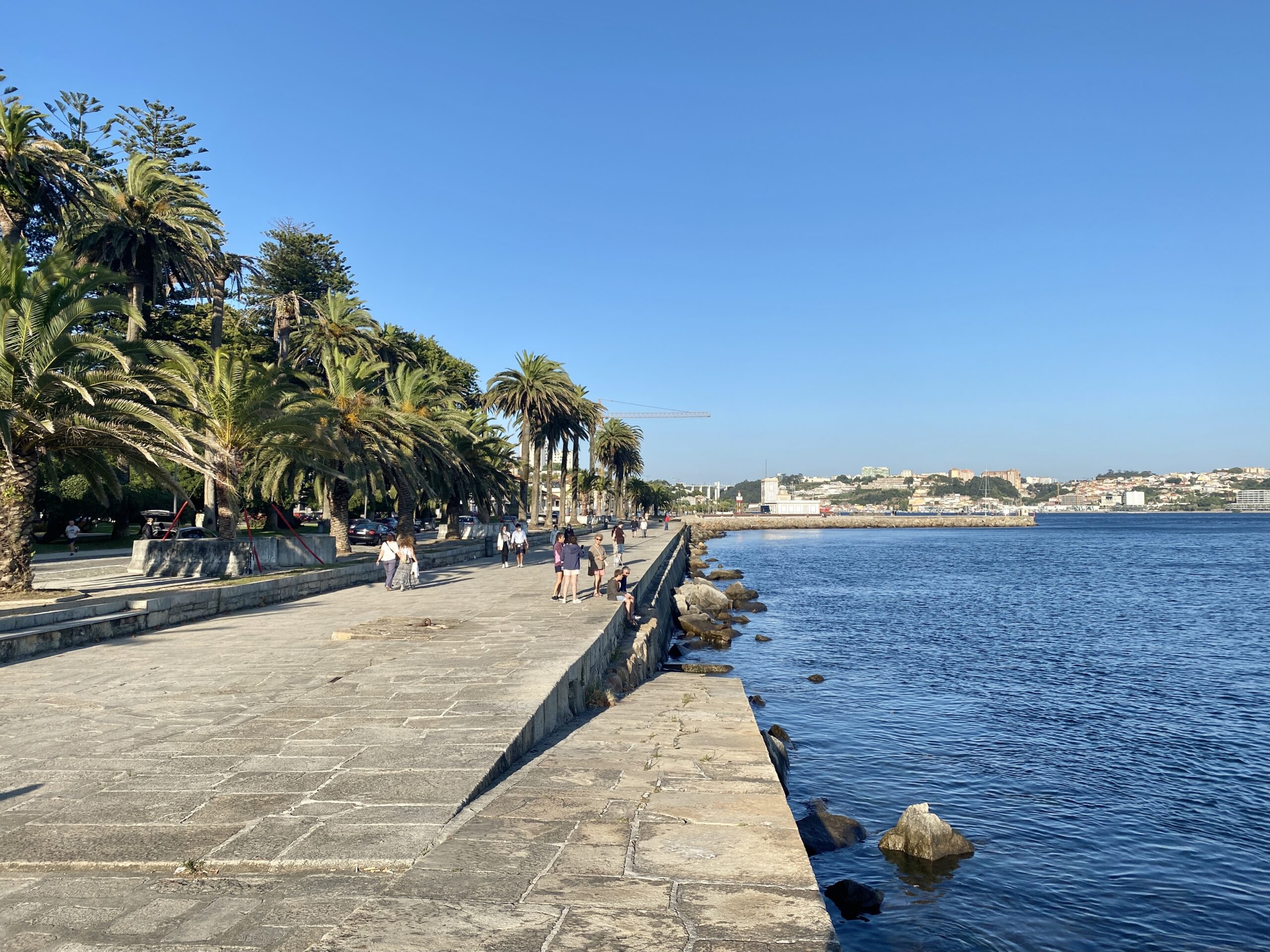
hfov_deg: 67.3
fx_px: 954
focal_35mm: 26
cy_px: 476
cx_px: 635
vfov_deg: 53.1
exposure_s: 1/2513
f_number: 1.8
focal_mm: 4.25
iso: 32
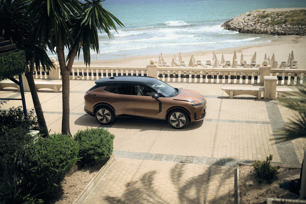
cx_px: 153
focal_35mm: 40
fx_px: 340
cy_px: 102
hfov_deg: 48.4
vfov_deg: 33.4
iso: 50
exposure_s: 1/4000
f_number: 2
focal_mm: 40
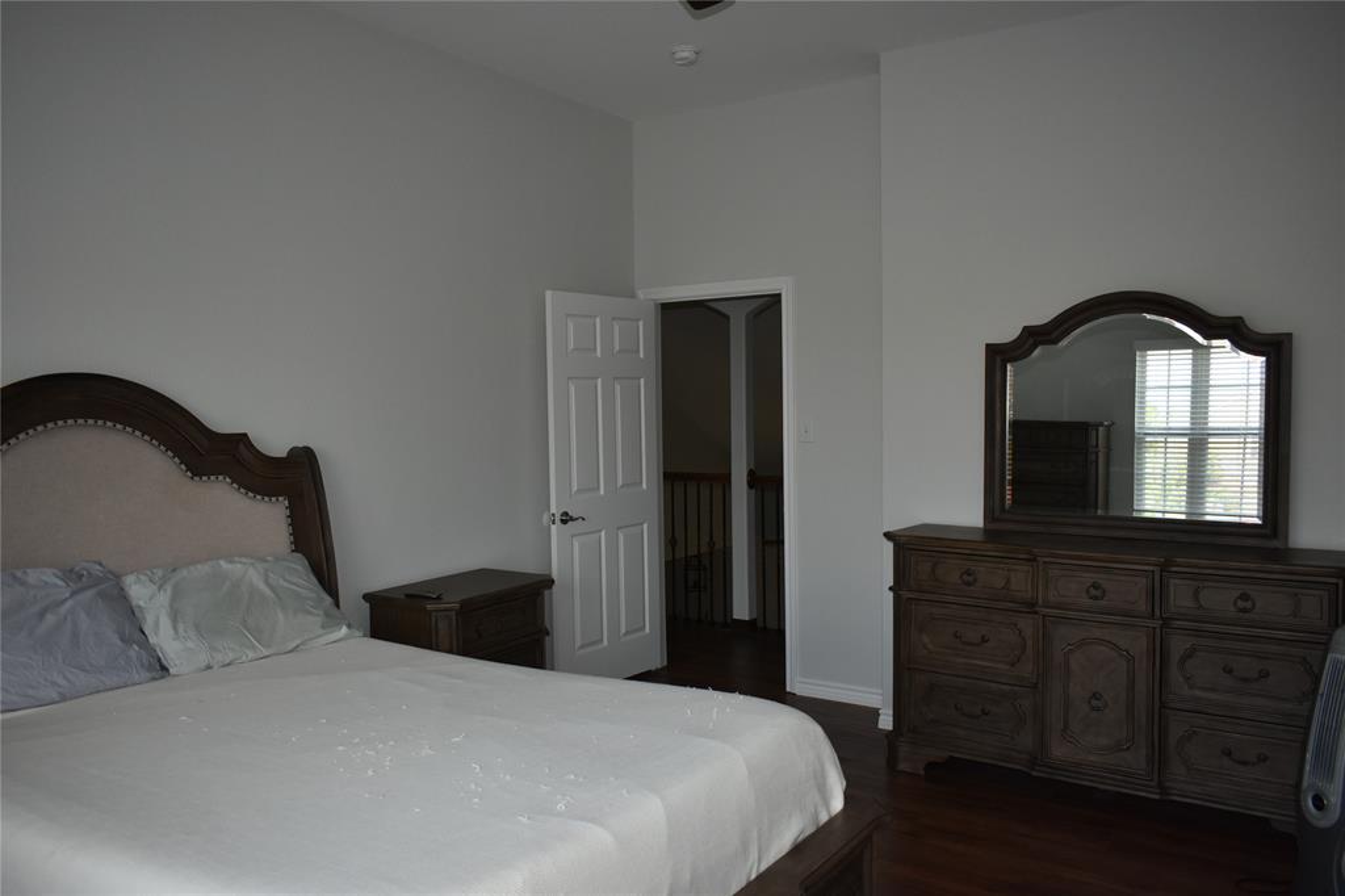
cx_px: 672
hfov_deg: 67.4
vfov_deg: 47.9
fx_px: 1008
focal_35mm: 27
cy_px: 448
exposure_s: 1/200
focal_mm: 18
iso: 800
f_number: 3.5
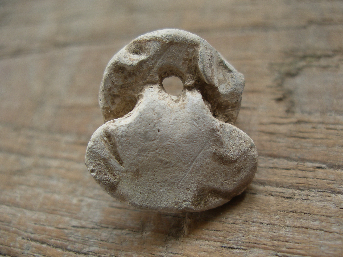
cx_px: 183
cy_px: 137
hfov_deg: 46.7
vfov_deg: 36.0
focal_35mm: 40
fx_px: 397
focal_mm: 7.8
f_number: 2.8
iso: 80
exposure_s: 1/60
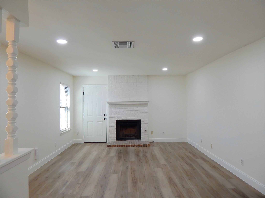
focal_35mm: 23
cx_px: 132
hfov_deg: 73.9
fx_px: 176
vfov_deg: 58.9
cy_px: 99
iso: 125
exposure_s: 1/50
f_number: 3
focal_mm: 4
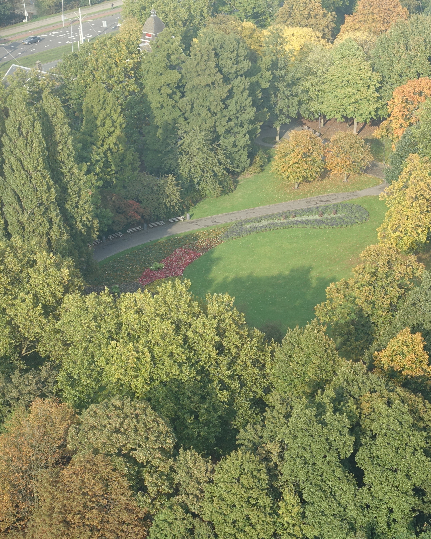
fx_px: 1770
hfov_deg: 13.7
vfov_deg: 17.3
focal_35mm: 111
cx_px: 450
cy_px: 294
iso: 125
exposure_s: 1/320
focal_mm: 25.7
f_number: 4
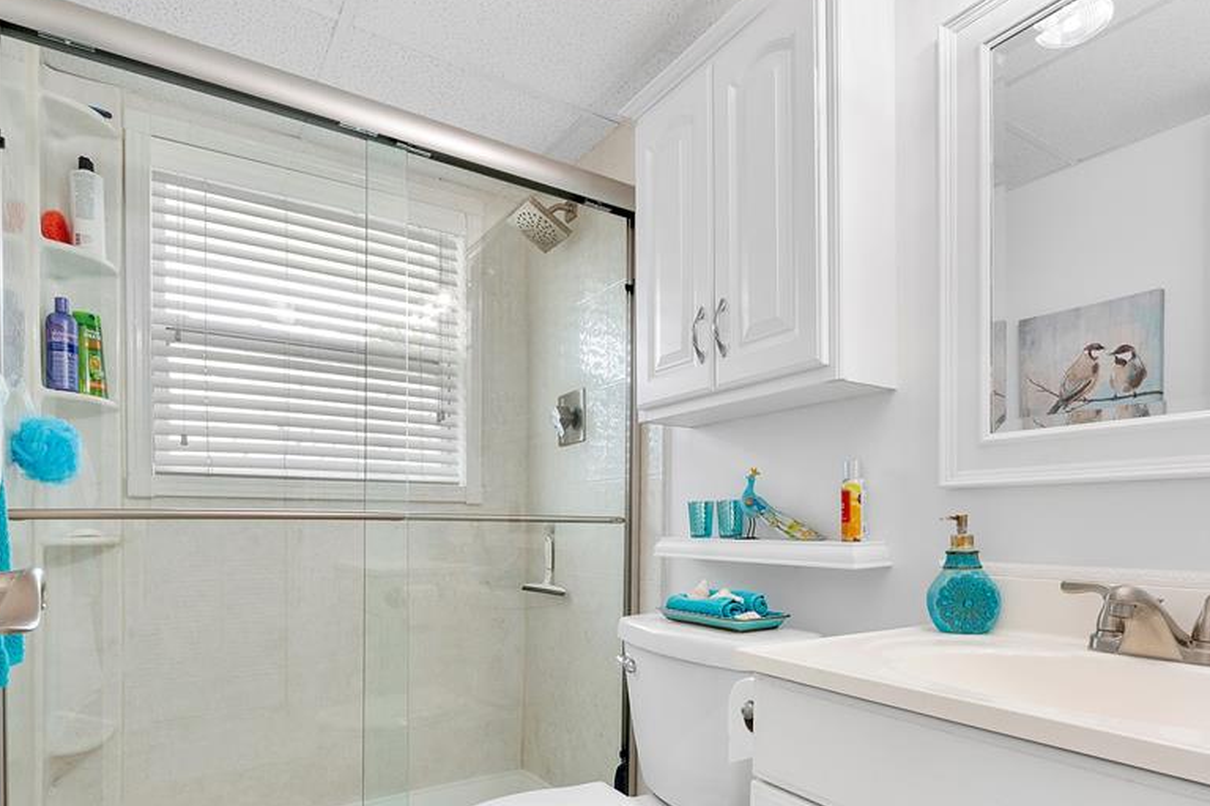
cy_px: 513
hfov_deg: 83.9
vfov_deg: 60.9
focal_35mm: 20
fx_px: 672
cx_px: 630
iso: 800
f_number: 8
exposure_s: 1/60
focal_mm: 10
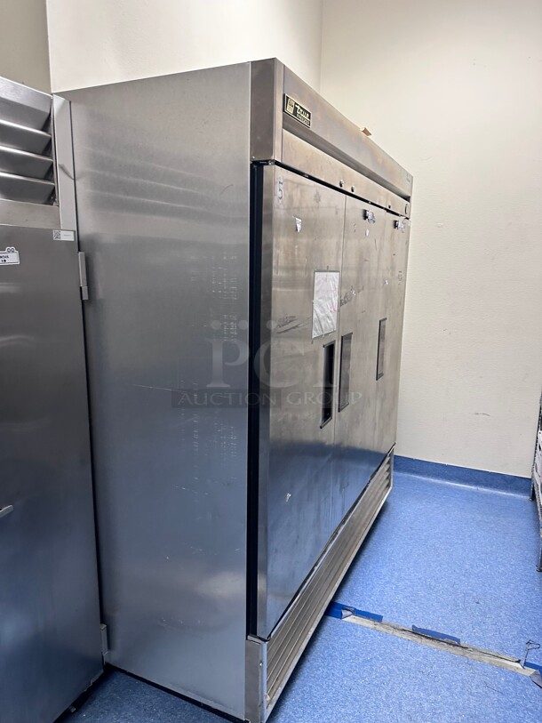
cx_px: 271
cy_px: 362
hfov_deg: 56.8
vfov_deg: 71.6
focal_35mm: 24
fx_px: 501
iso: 250
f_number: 1.78
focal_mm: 6.86
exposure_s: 1/60
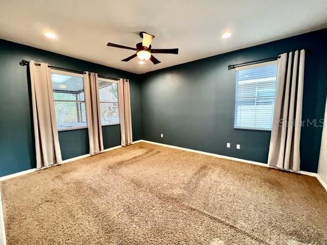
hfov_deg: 106.2
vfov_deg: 89.9
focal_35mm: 13
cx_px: 164
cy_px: 122
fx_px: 123
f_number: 1.8
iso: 640
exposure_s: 1/60
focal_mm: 1.57
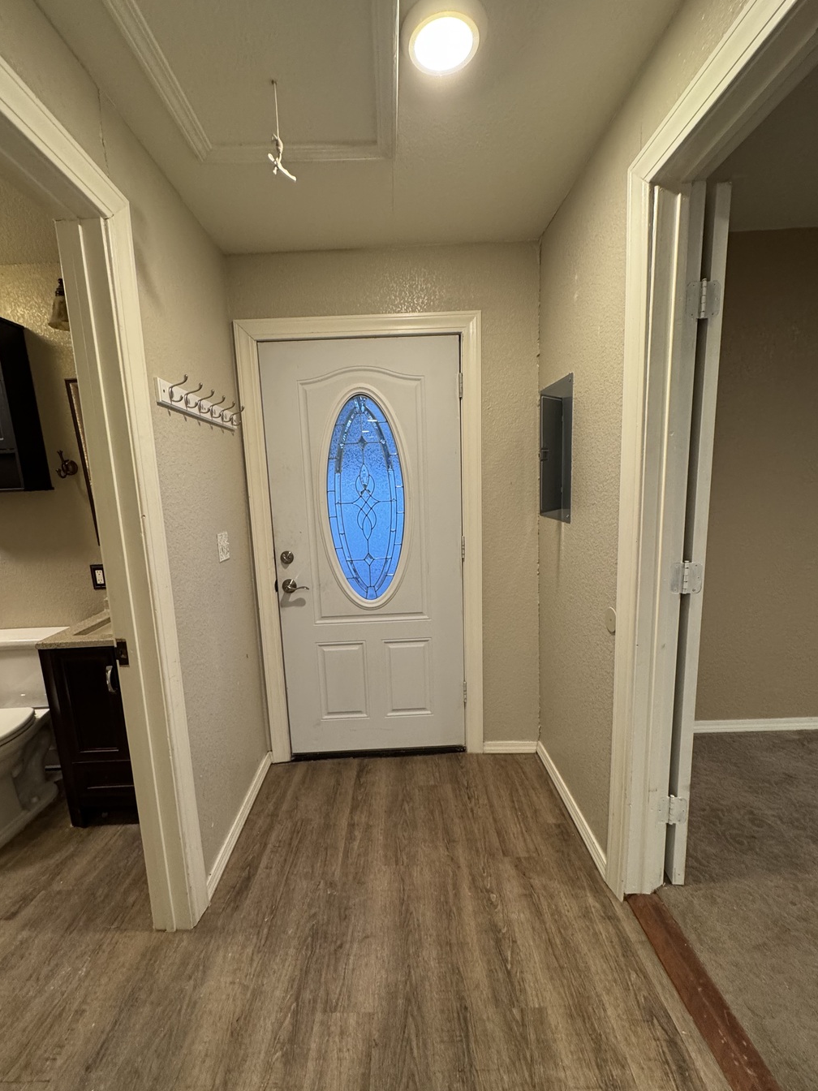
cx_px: 392
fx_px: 473
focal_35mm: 15
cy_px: 565
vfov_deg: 98.1
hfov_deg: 81.7
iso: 250
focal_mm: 2.22
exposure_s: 1/60
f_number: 2.2
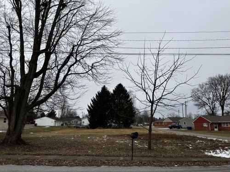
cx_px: 115
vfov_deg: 56.8
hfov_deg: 71.6
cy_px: 86
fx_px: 159
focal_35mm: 24
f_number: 1.78
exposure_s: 1/3861
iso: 80
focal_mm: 6.86
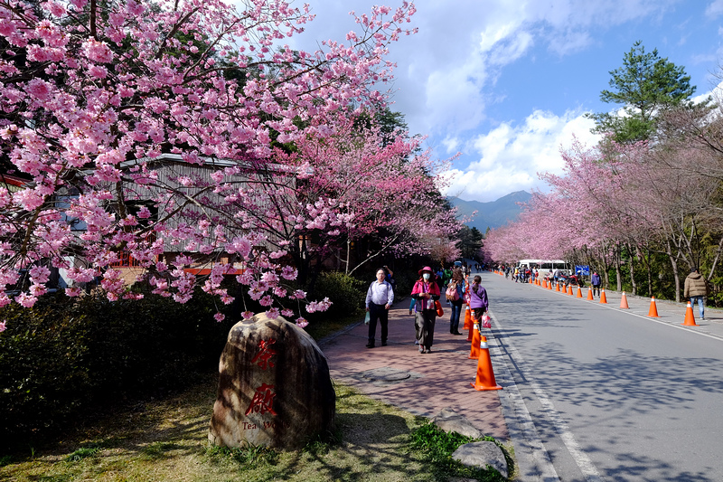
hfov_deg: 84.0
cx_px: 362
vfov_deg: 61.9
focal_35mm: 20
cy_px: 241
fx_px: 402
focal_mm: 13.2
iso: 200
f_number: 9
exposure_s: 1/80
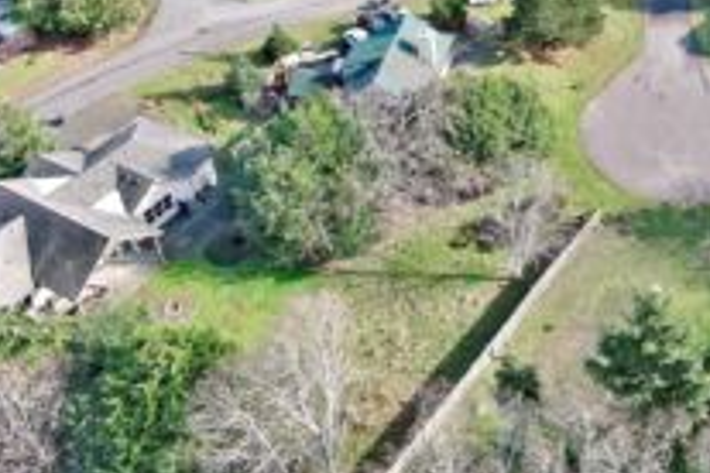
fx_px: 1104
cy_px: 60
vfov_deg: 23.6
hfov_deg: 34.2
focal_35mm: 56
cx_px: 604
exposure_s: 1/242
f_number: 2.8
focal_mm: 10.57
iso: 100
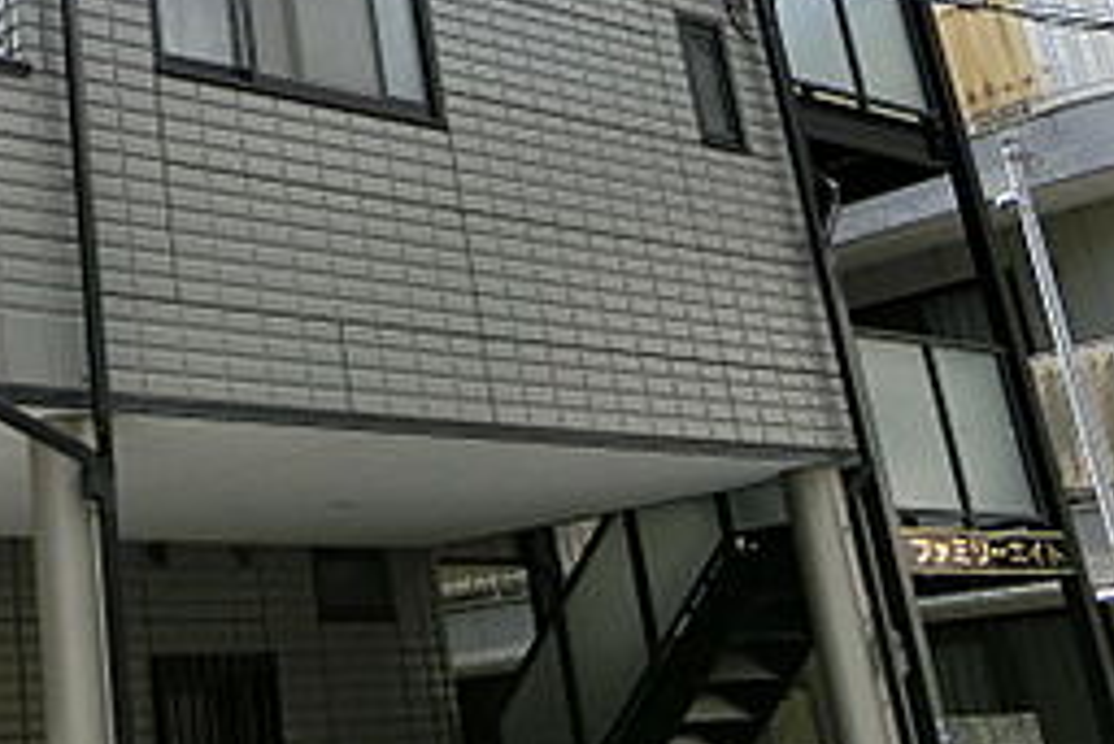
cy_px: -26
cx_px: -4
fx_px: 1889
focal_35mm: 61
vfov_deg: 21.4
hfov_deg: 30.5
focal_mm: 4.5
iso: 80
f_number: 3.5
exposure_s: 1/800
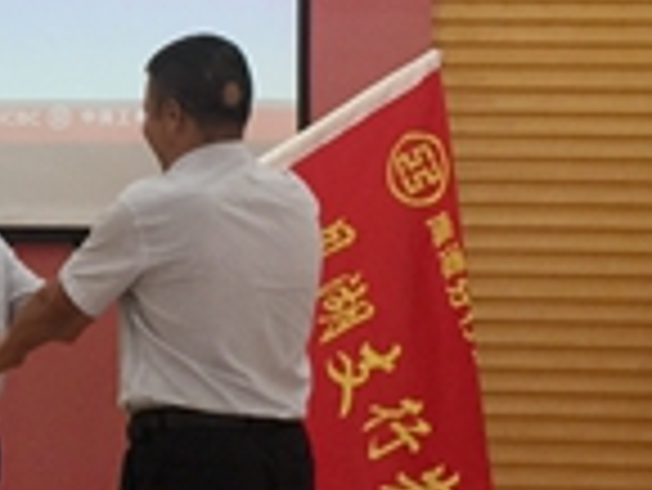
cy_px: 166
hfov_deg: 15.5
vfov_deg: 12.4
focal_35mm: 120
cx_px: -234
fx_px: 2262
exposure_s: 1/33
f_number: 2.2
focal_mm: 4.15
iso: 40
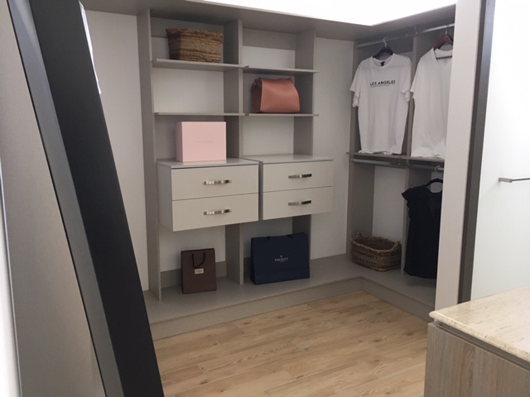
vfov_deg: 48.2
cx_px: 265
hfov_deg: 61.7
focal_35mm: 29
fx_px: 444
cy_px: 198
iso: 125
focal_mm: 4.15
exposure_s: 1/30
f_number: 2.2
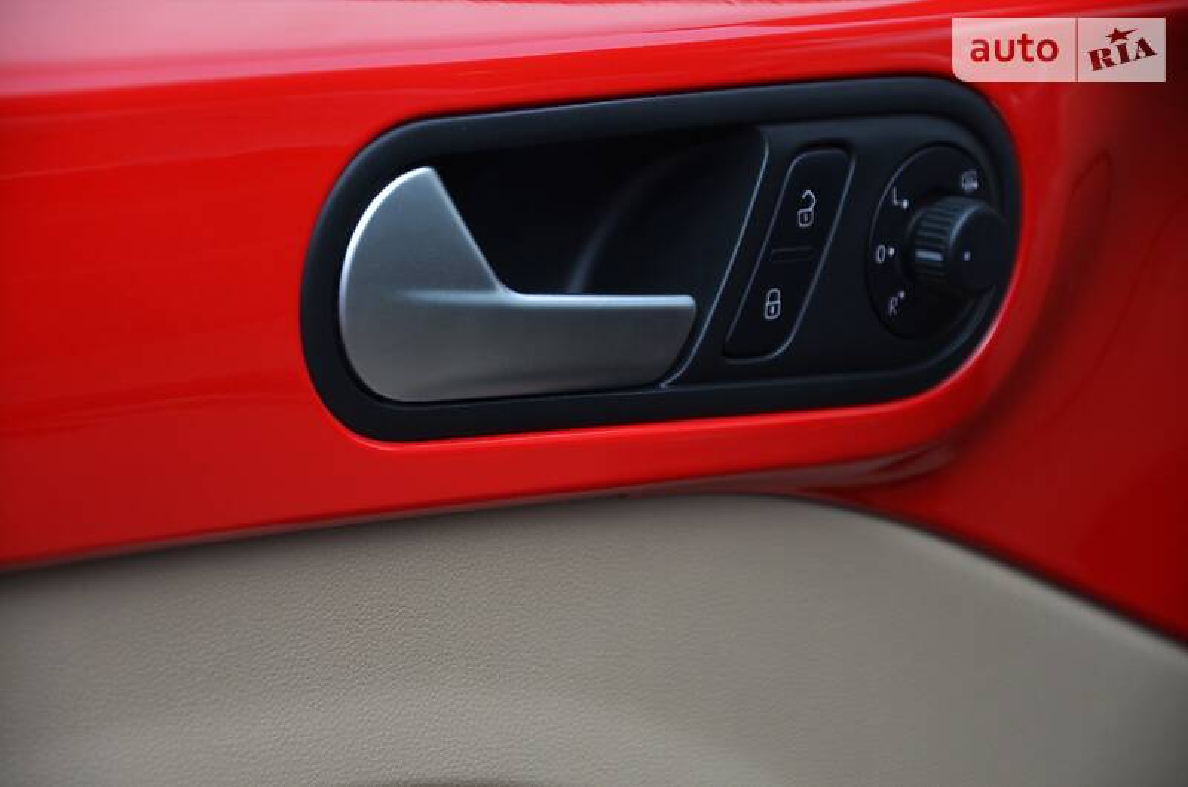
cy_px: 394
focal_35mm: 158
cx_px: 594
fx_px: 5187
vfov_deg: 8.7
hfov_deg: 13.1
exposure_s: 1/250
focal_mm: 105
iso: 720
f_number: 5.6
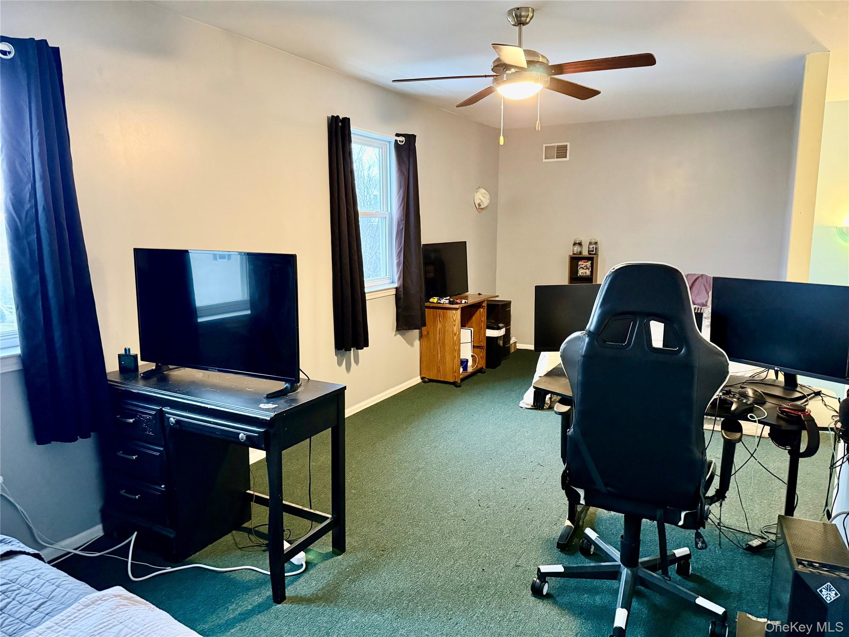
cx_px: 424
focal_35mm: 24
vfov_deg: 56.8
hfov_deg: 71.6
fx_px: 589
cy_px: 318
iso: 800
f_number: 1.78
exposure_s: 1/40
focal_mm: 6.76
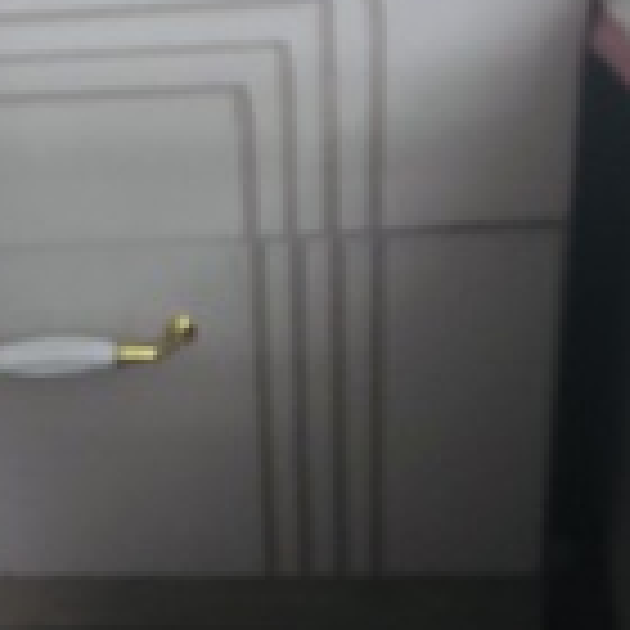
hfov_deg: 22.5
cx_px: 61
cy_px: 349
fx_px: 1544
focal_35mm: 75
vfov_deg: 23.0
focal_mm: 5.96
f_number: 1.6
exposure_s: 1/30
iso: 800
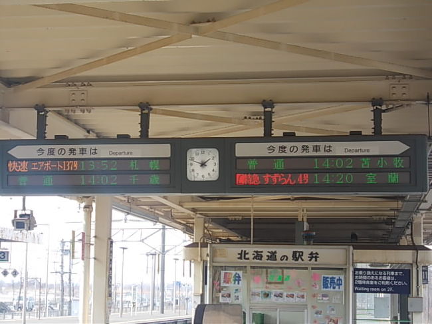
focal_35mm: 82
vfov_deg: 18.0
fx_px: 1023
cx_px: 216
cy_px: 162
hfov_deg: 23.8
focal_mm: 11.6
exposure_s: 1/100
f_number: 4.8
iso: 80
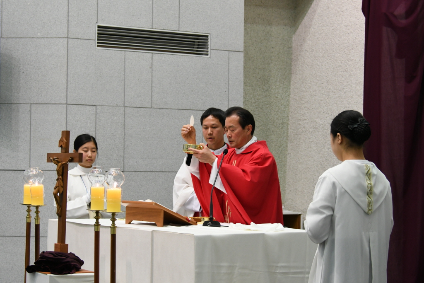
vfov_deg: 16.3
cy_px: 142
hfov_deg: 24.2
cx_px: 212
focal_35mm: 84
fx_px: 989
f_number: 5.3
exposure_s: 1/60
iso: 1600
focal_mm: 56
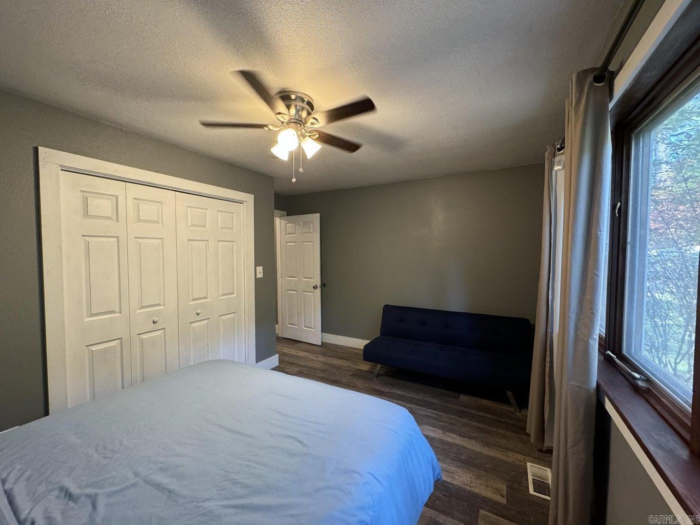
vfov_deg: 85.7
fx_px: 283
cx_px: 350
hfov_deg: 102.1
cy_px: 262
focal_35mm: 14
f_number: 2.2
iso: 400
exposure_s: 1/60
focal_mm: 2.22
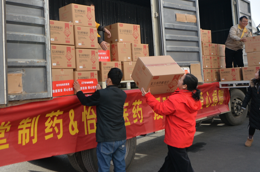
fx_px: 274
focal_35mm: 38
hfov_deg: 49.4
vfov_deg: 34.8
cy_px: 66
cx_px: 76
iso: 200
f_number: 3.2
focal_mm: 24
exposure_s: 1/1600
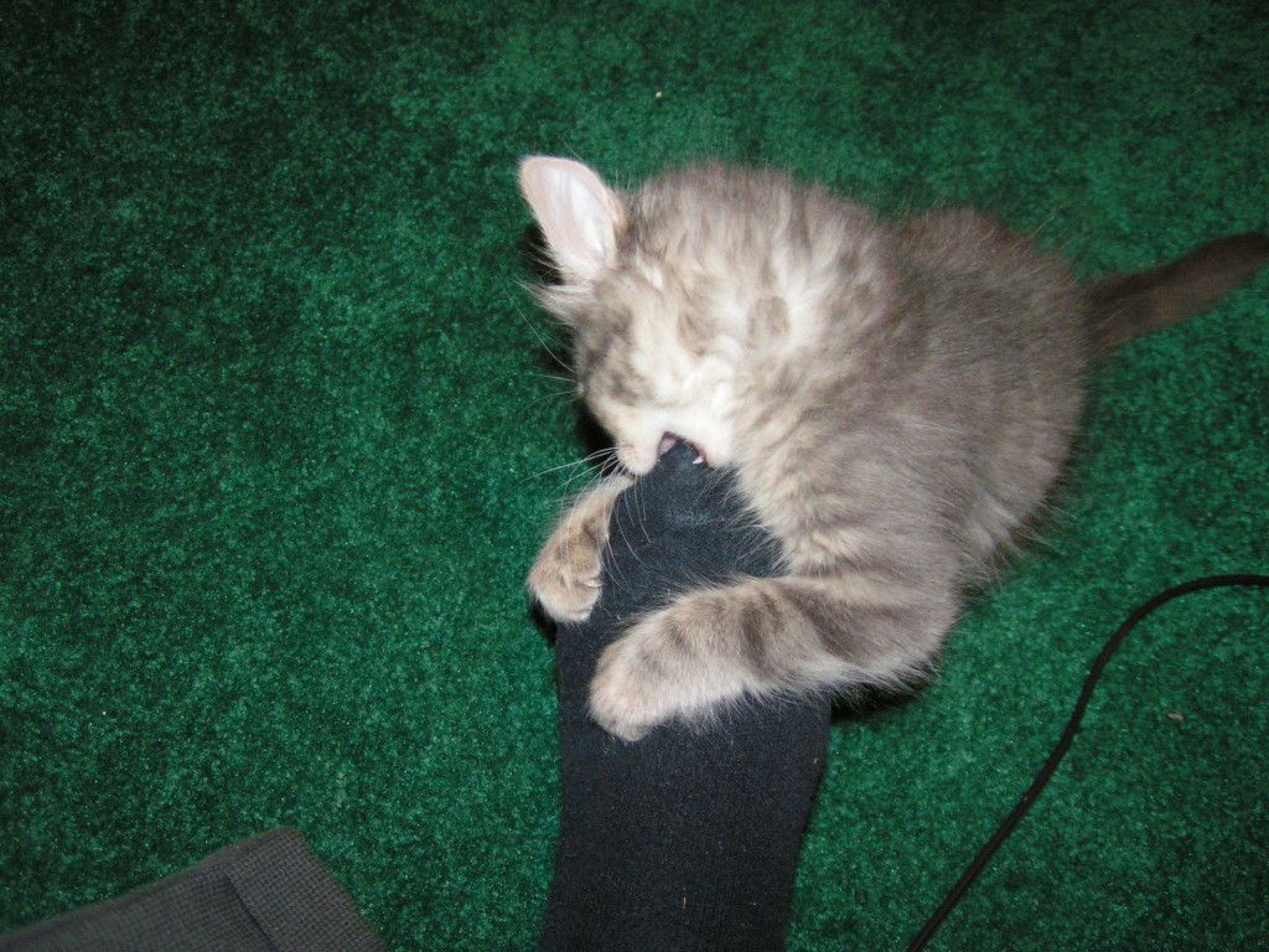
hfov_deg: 49.0
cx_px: 634
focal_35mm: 38
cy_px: 476
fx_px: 1393
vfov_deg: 37.7
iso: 200
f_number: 2.8
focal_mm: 5.8
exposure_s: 1/40
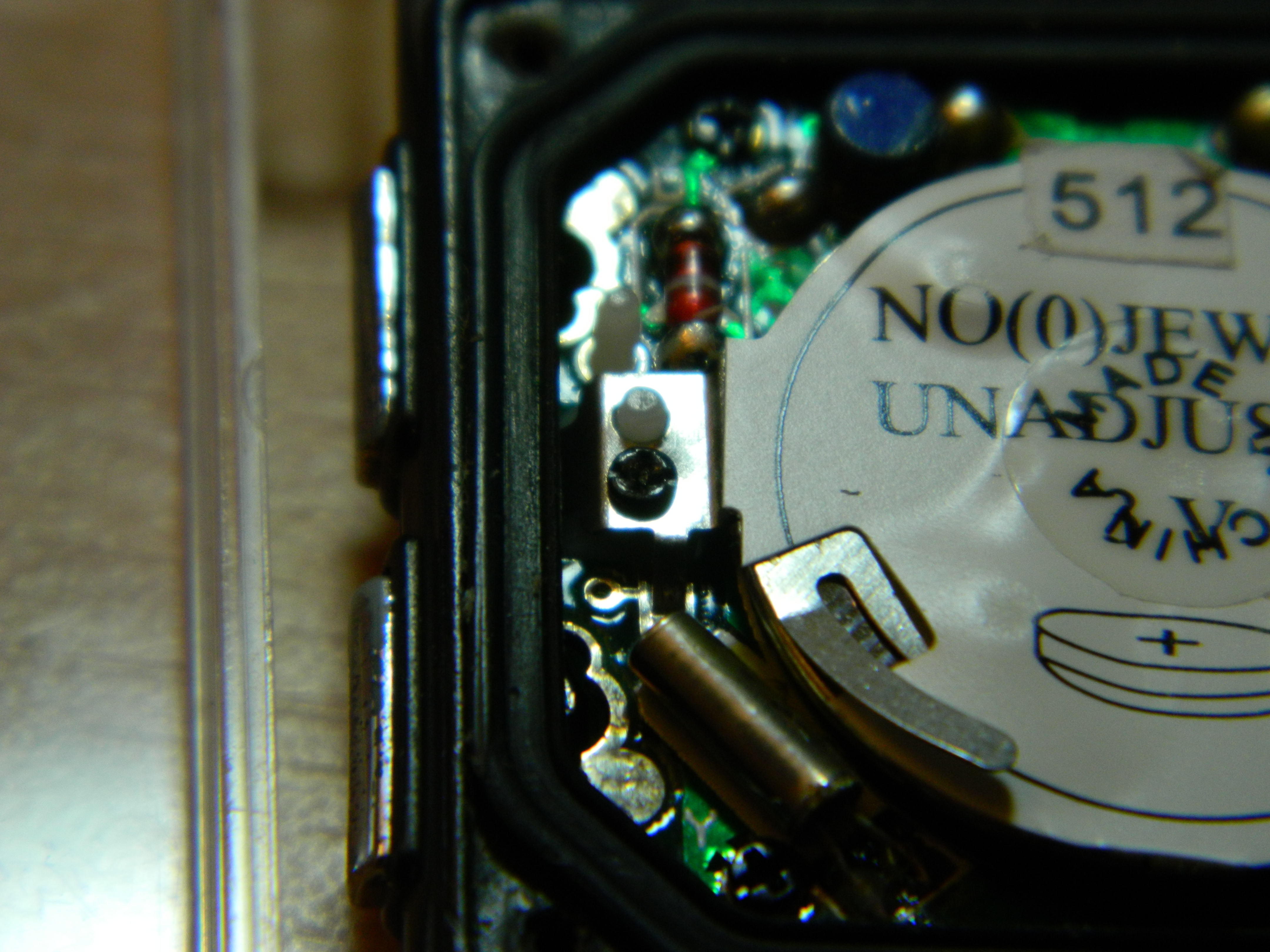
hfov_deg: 15.3
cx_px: 635
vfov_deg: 11.5
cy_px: 476
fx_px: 4733
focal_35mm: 129
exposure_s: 1/60
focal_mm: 23.2
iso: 200
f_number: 4.7
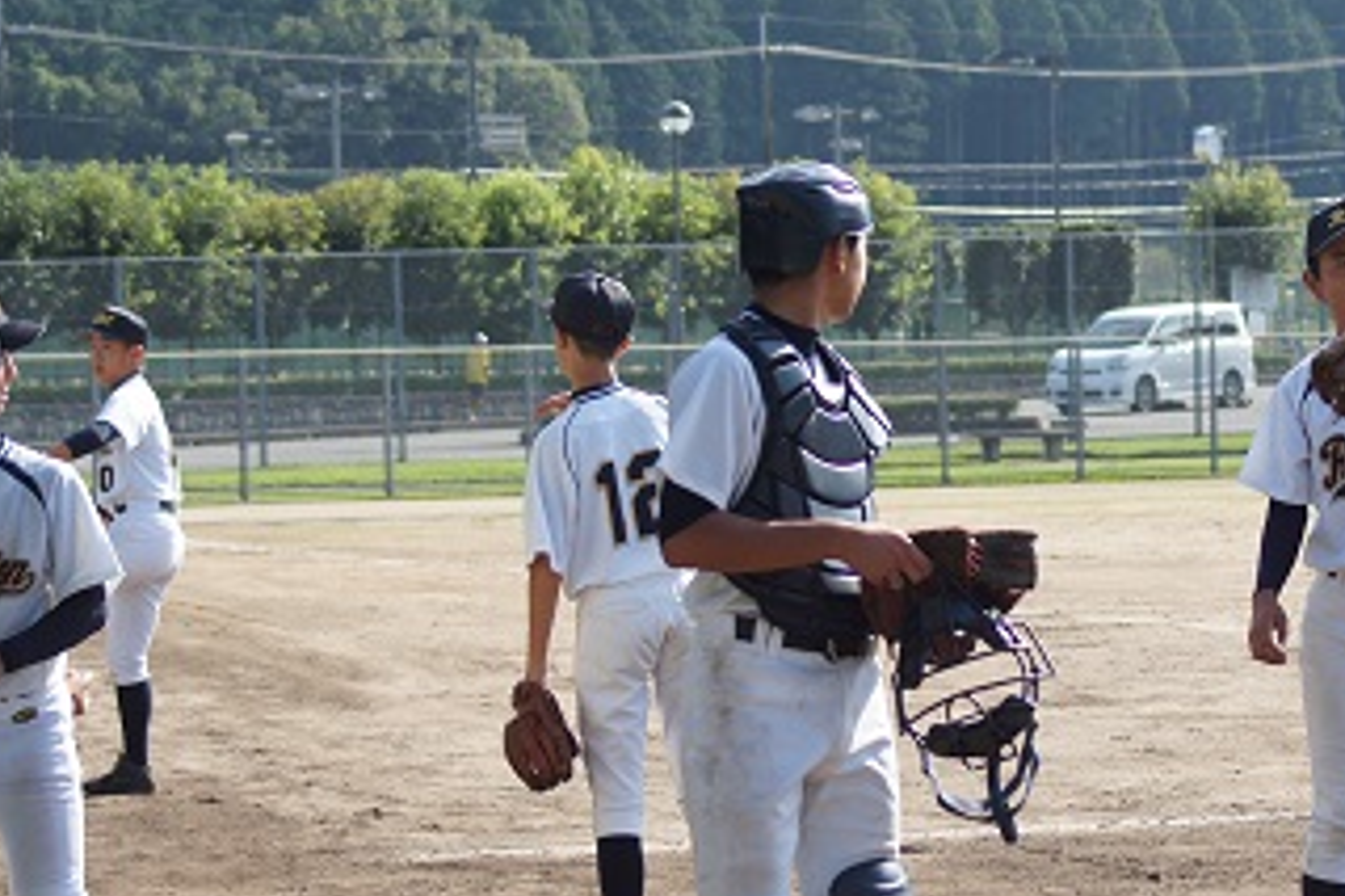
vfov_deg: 7.9
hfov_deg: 11.9
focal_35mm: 173
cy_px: 440
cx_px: 899
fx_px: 6451
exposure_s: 1/250
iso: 100
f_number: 6.3
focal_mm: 75
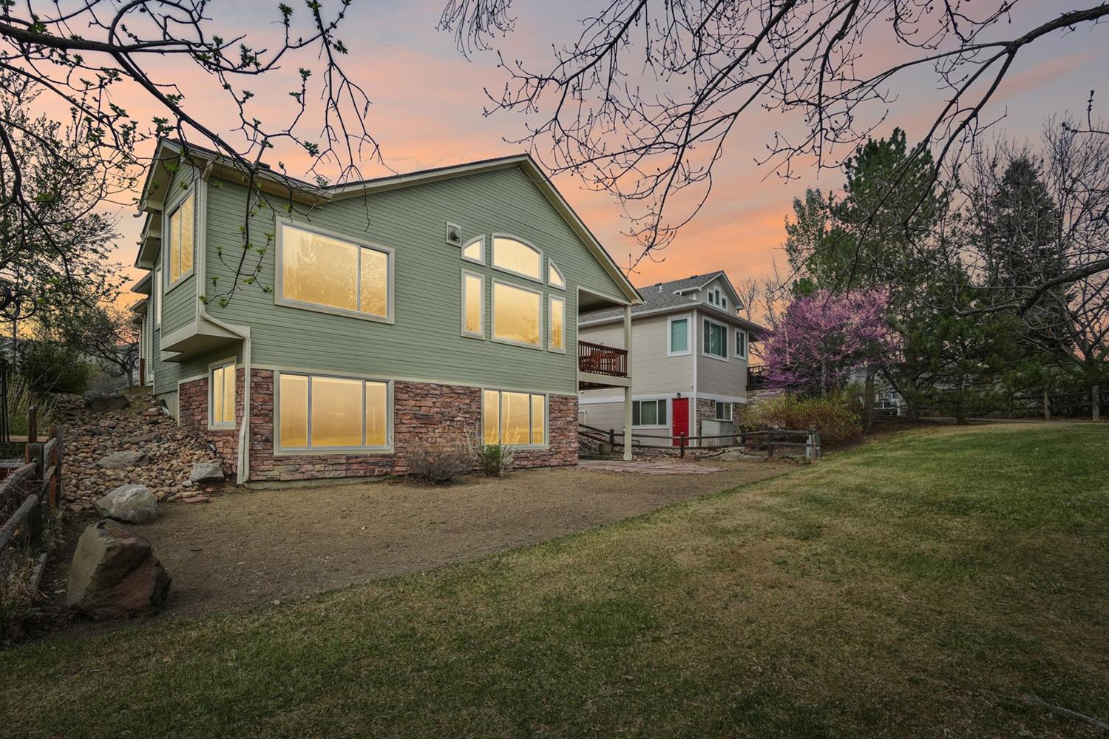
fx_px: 493
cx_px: 543
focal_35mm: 16
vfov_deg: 73.6
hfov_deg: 96.7
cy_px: 392
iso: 400
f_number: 8
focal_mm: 10
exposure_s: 1/500
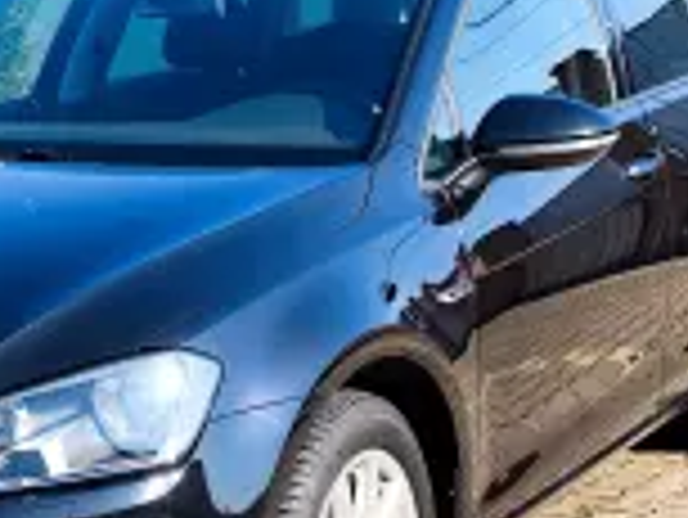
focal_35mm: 108
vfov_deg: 13.7
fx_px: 2148
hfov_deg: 18.0
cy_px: 320
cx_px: 112
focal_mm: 6.14
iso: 50
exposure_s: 1/594
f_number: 1.65
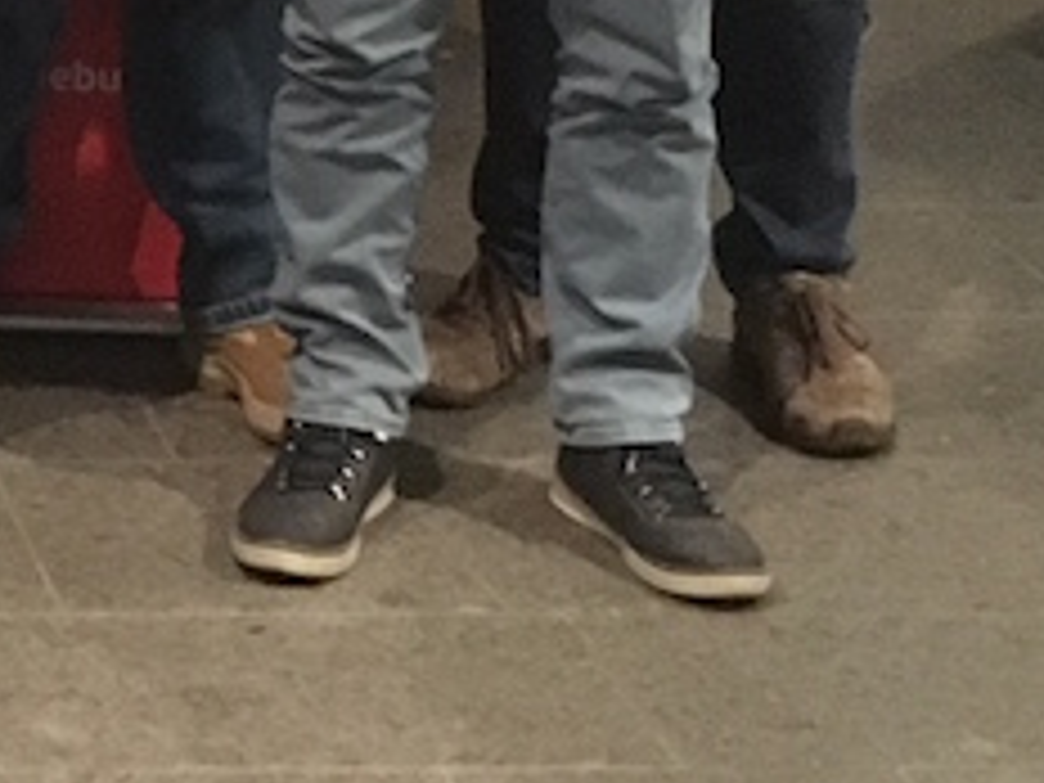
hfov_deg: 12.3
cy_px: -432
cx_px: -706
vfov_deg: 9.6
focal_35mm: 150
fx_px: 4524
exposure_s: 1/17
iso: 640
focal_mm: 4.15
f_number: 2.2
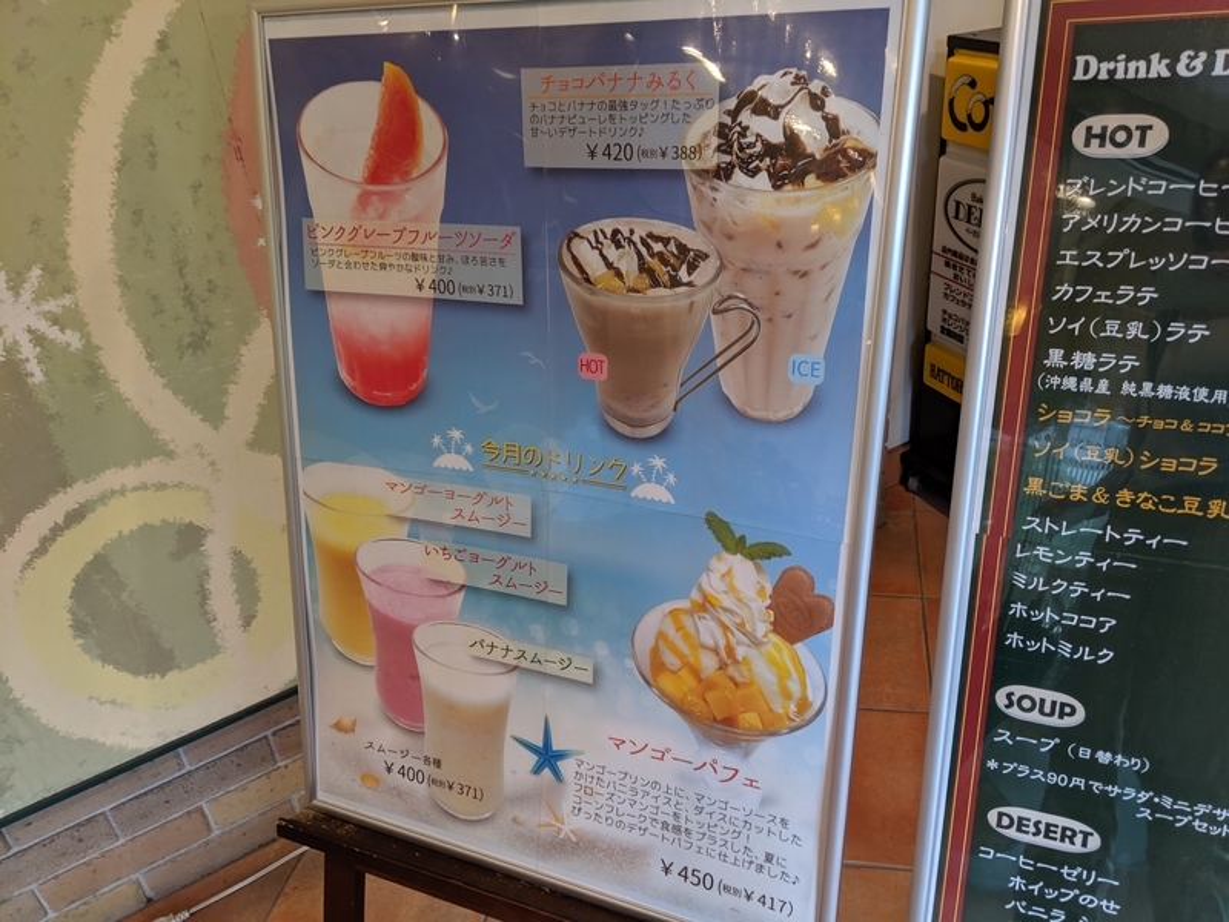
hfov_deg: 65.3
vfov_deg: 51.4
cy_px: 461
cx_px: 614
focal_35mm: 27
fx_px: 959
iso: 115
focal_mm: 4.44
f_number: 1.8
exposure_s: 1/90.3
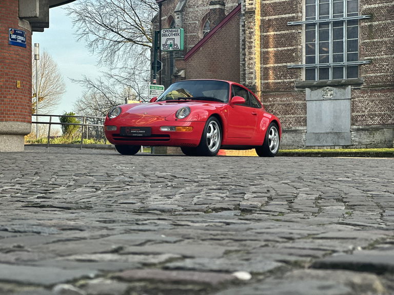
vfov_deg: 19.1
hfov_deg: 25.3
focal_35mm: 77
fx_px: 876
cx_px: 197
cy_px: 148
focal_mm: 9
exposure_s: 1/121
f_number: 2.8
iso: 50
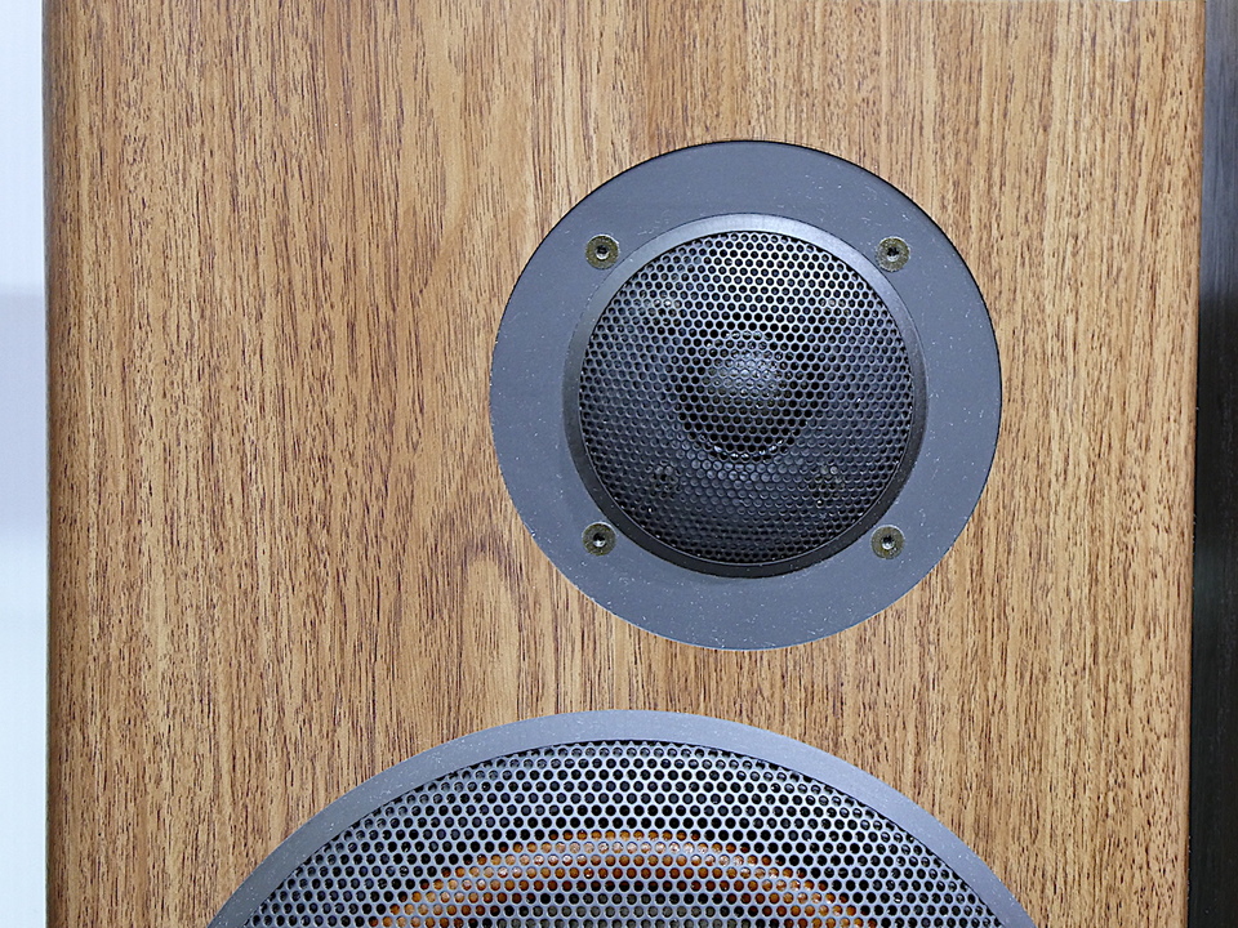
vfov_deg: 12.0
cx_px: 619
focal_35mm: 124
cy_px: 464
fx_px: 4435
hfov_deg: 15.9
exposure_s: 1/2.5
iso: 200
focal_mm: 22.3
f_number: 5.2
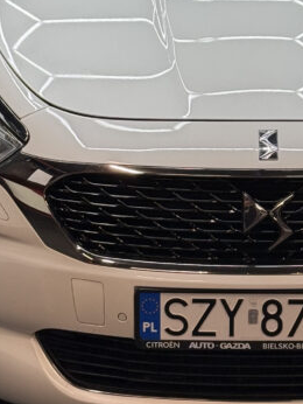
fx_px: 1655
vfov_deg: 13.9
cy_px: 153
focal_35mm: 142
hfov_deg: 10.4
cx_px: 249
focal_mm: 6.76
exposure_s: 1/121
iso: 50
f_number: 1.78
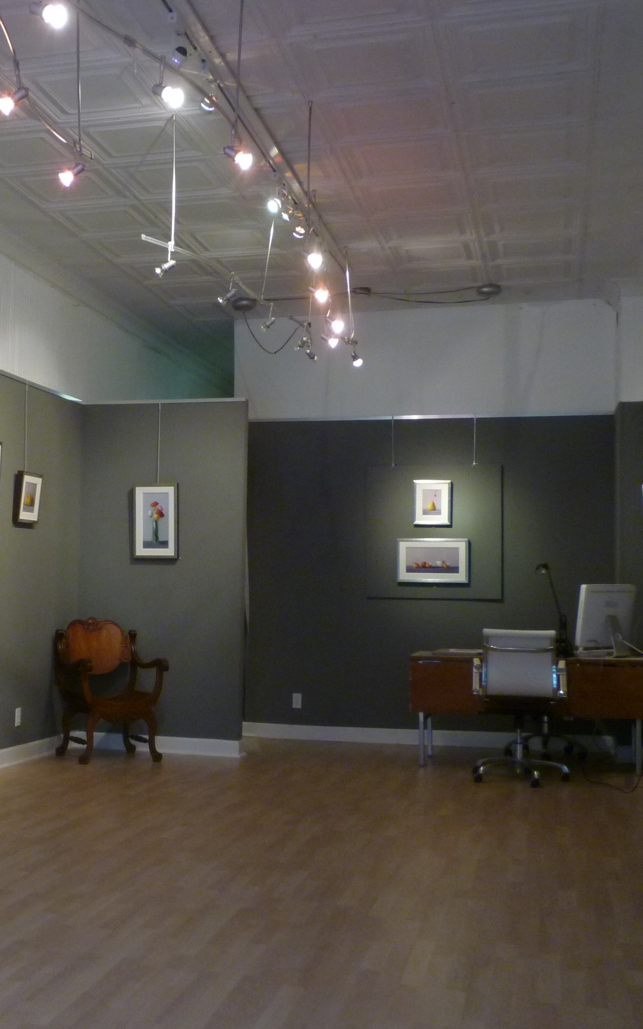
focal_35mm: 42
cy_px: 514
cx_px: 165
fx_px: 1178
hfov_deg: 30.1
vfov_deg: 47.2
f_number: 3.3
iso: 250
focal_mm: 5.2
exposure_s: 1/30
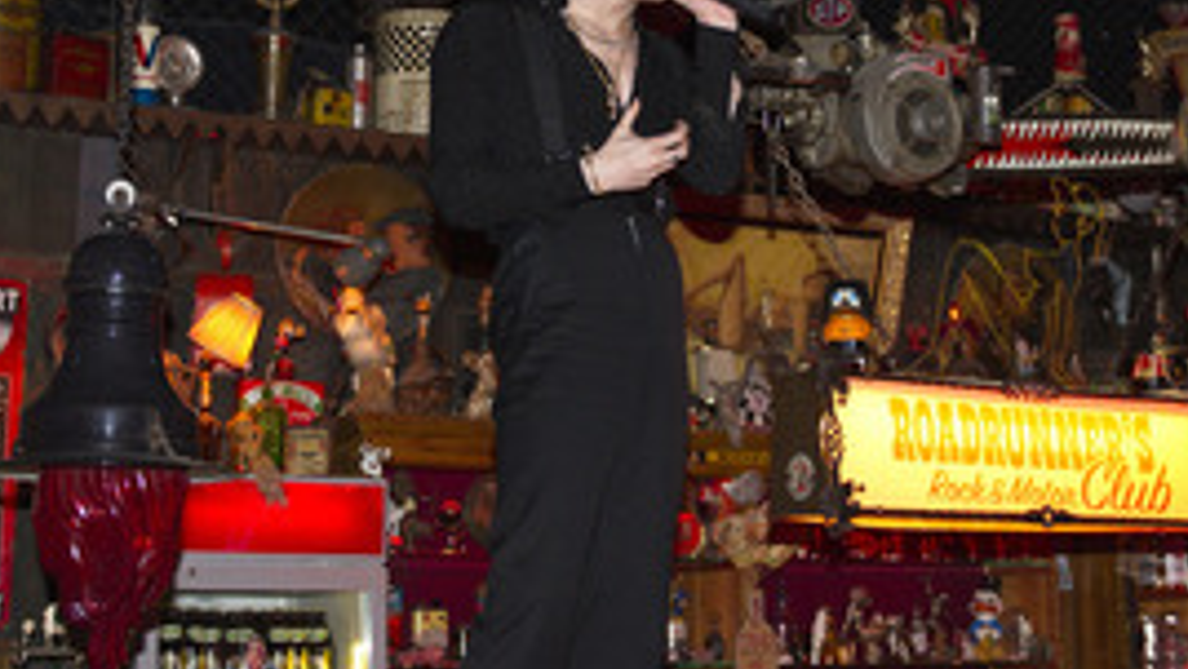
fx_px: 1607
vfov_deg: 23.5
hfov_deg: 40.6
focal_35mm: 51
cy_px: 377
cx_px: 618
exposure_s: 1/160
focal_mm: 29
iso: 1250
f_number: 3.2
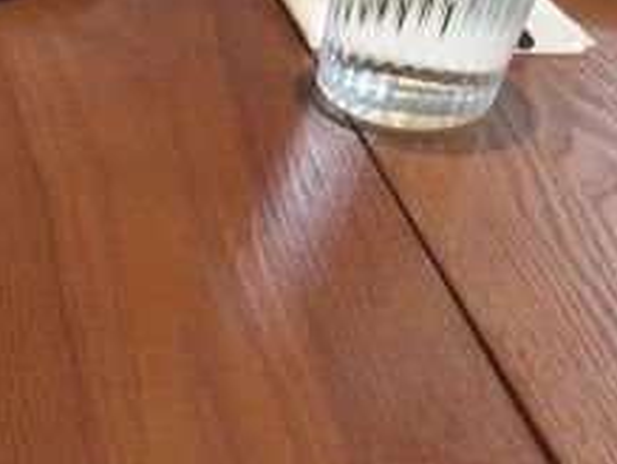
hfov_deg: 19.1
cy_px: 734
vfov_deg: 14.6
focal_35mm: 93
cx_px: -241
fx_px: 1659
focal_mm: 4.15
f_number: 2.2
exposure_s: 1/33
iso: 40
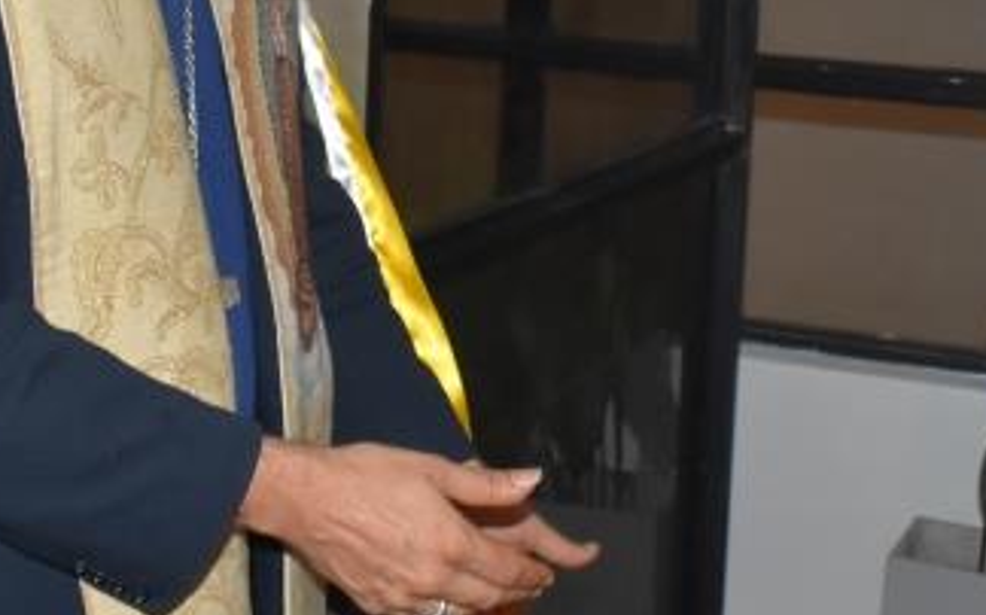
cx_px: 584
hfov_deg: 23.8
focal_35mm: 87
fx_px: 2336
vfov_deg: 14.7
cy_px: 5
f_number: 5.6
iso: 1250
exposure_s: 1/60
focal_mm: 18
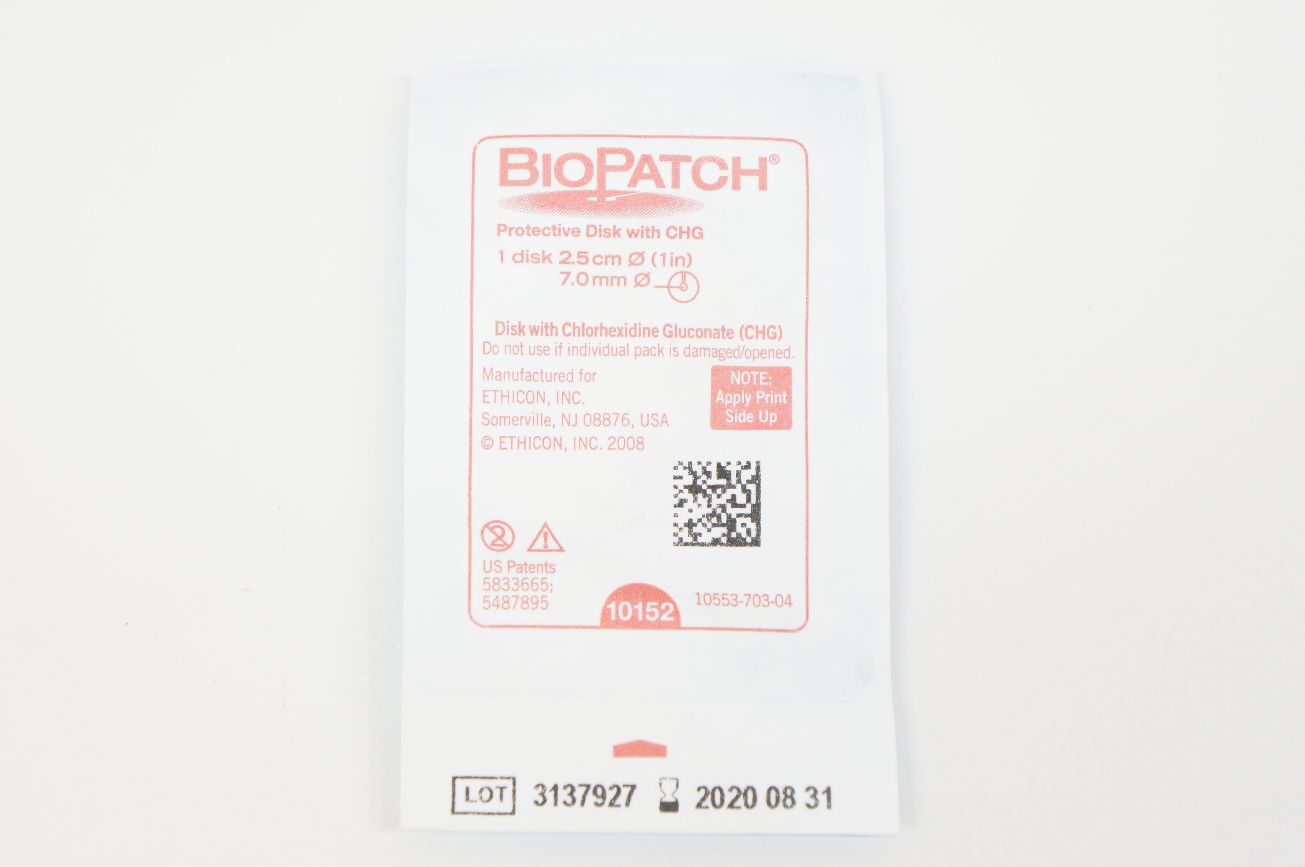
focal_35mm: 74
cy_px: 434
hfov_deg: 27.6
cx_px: 652
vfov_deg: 18.5
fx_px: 2661
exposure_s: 1/50
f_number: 6.3
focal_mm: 49
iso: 400
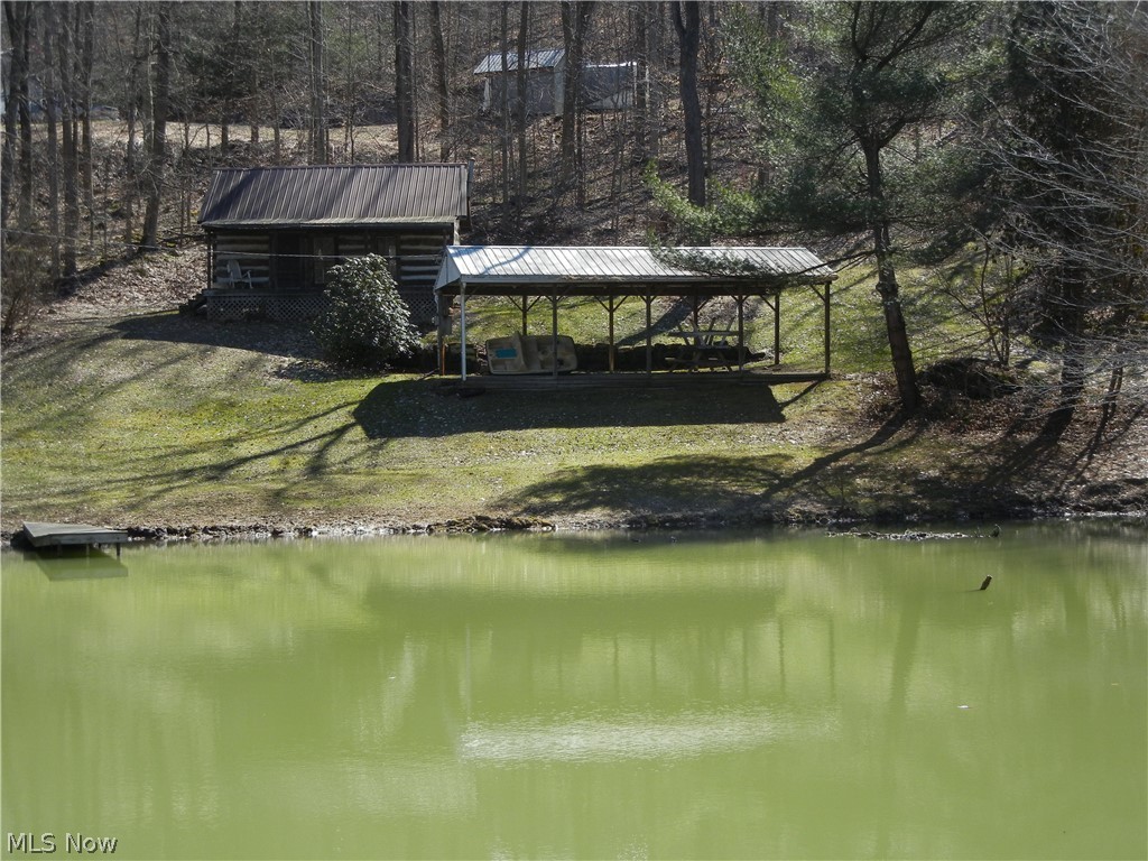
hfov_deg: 28.6
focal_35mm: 68
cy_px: 430
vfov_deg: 21.6
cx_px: 574
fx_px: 2255
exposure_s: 1/563
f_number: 4.1
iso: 160
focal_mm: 12.2
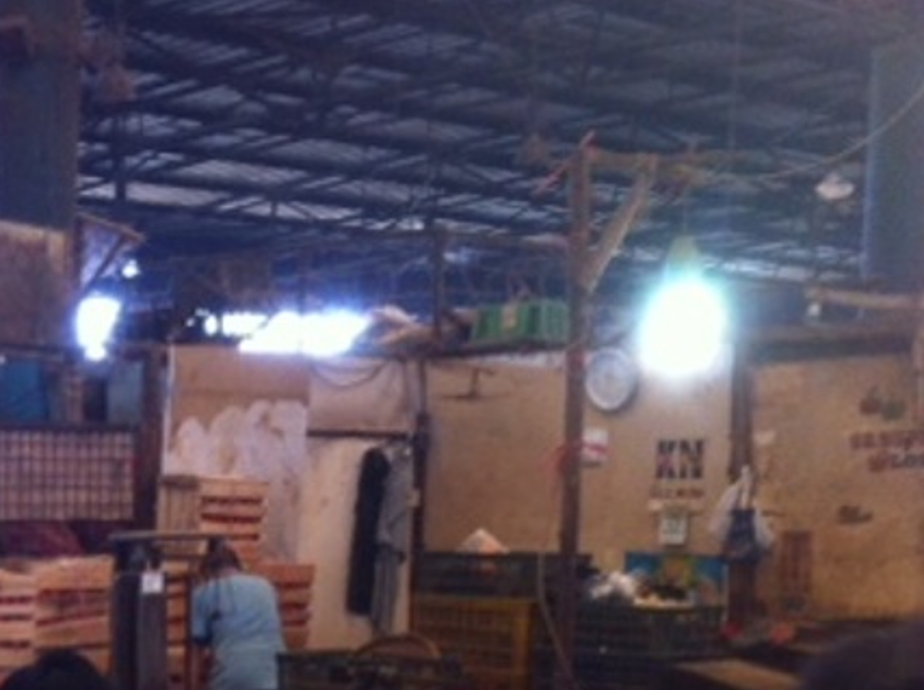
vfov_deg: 17.0
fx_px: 2239
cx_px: -182
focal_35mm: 84
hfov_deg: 21.6
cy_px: 756
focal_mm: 3.85
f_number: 2.8
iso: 100
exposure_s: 1/15
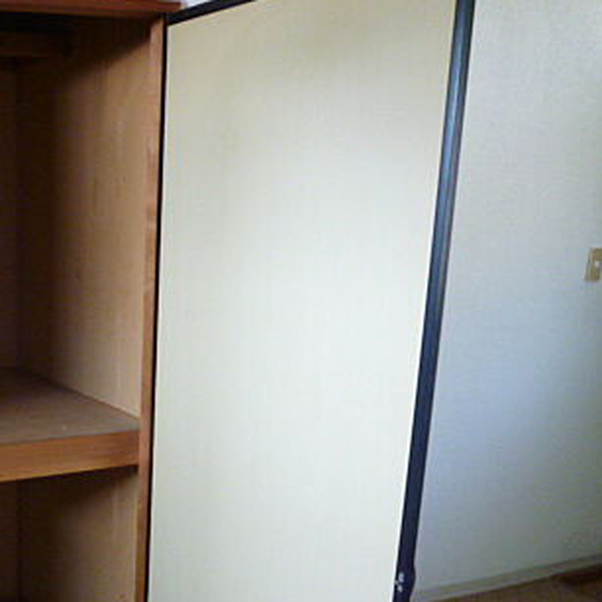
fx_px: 905
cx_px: 0
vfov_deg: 36.3
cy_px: 420
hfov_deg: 33.6
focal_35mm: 46
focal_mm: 4.5
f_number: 2.8
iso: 320
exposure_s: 1/30
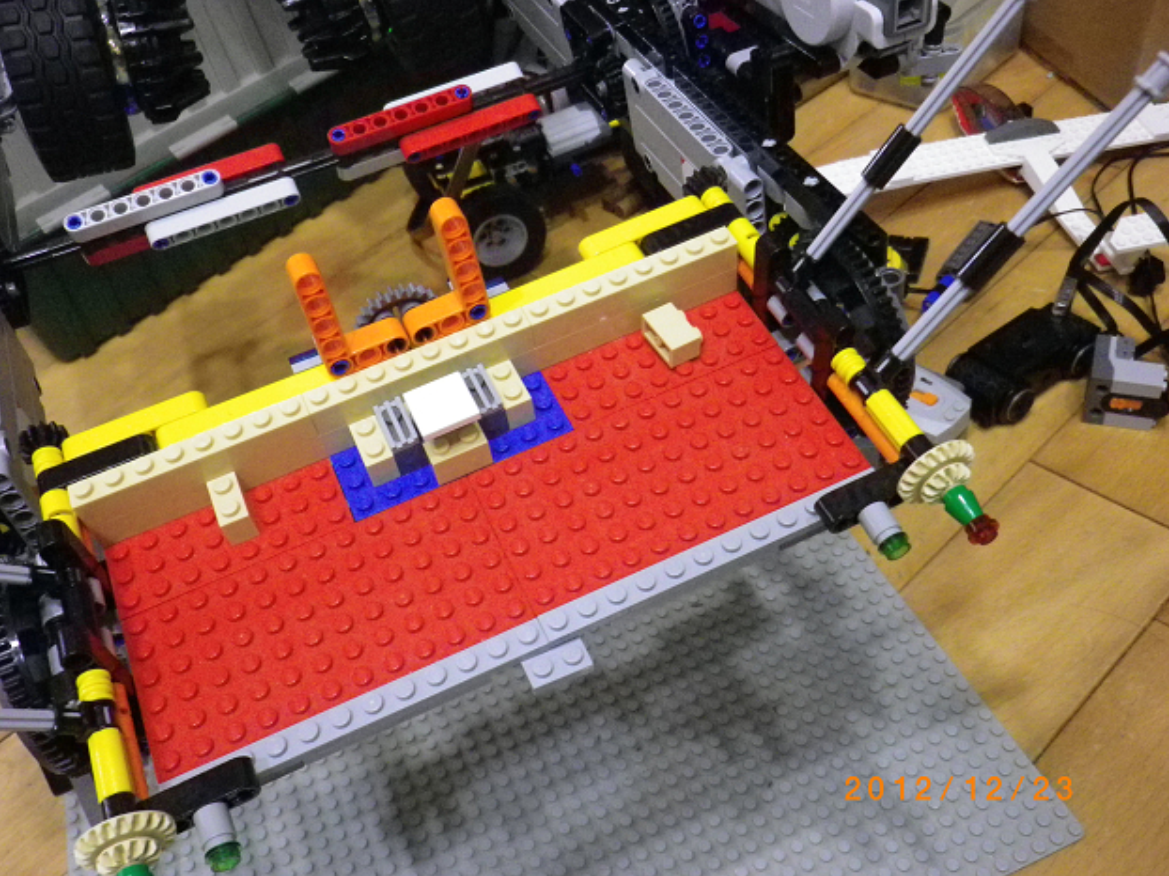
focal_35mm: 35
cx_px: 588
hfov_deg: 52.6
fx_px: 1182
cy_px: 444
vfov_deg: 40.7
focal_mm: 6.1
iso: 800
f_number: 3.5
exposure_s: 1/20
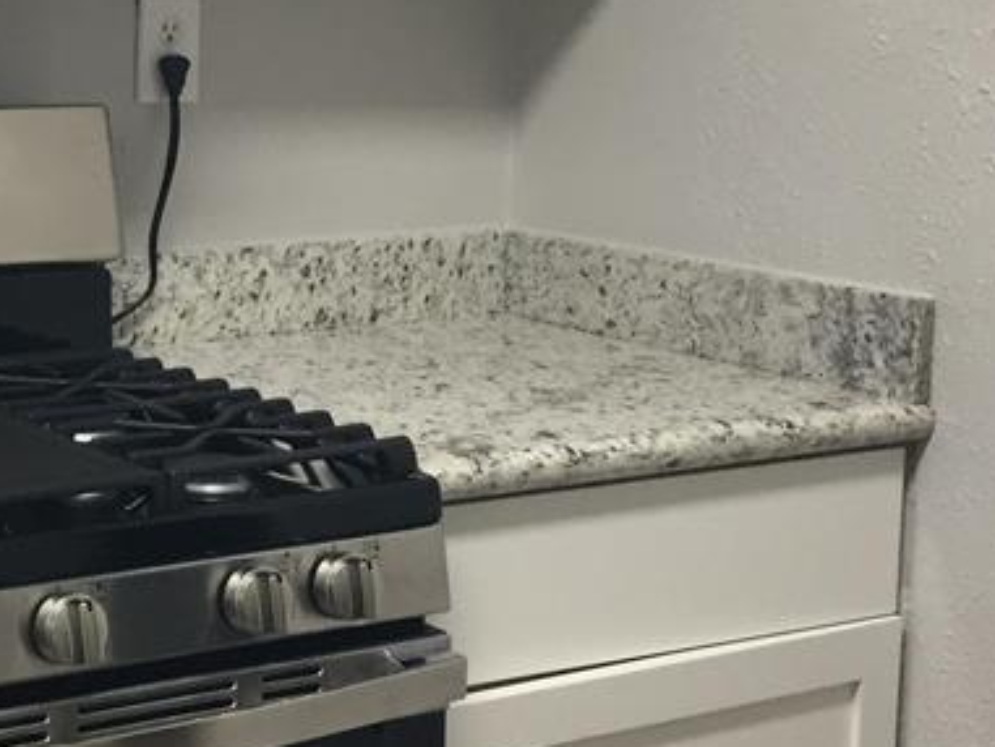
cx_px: -13
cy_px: 279
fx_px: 2243
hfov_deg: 23.9
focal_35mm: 78
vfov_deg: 18.9
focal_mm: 4.15
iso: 64
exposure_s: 1/30
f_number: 2.2
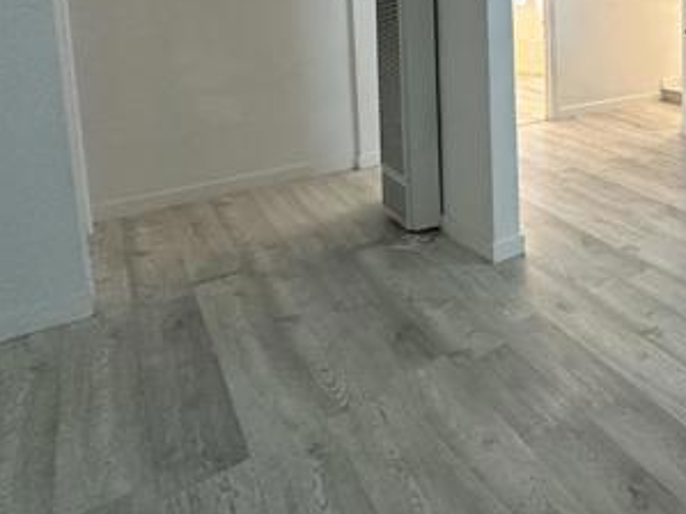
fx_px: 594
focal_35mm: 30
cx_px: 732
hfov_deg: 46.5
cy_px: 39
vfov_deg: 42.4
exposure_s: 1/60
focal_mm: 2.22
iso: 250
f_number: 2.2
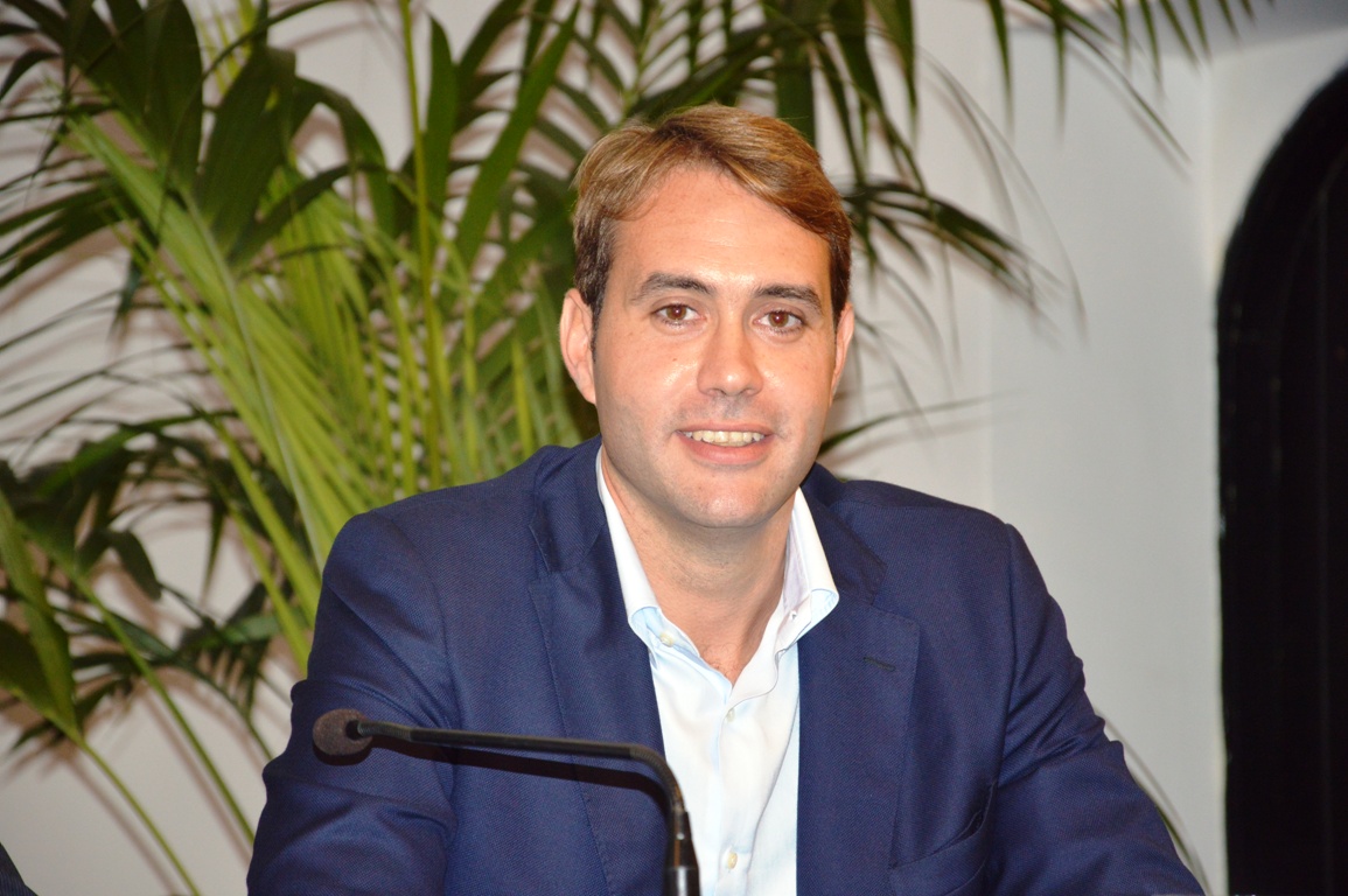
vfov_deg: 8.7
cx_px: 674
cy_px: 448
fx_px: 5892
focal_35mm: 158
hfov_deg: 13.1
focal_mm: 105
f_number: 5.6
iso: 800
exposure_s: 1/30
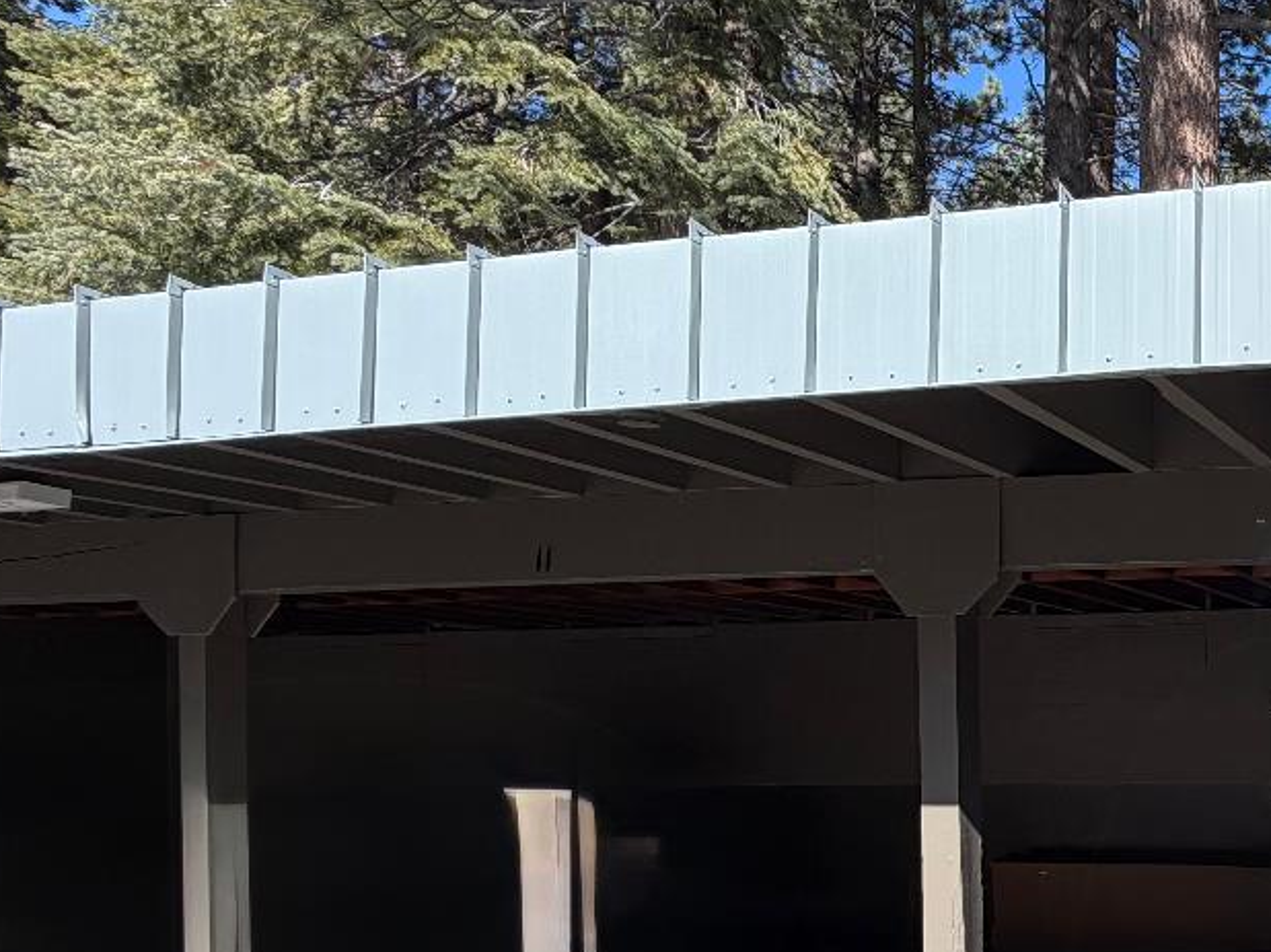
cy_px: 692
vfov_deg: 40.8
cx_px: 1380
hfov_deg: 42.9
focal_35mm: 34
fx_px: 1248
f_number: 2.2
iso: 40
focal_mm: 2.22
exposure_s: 1/596
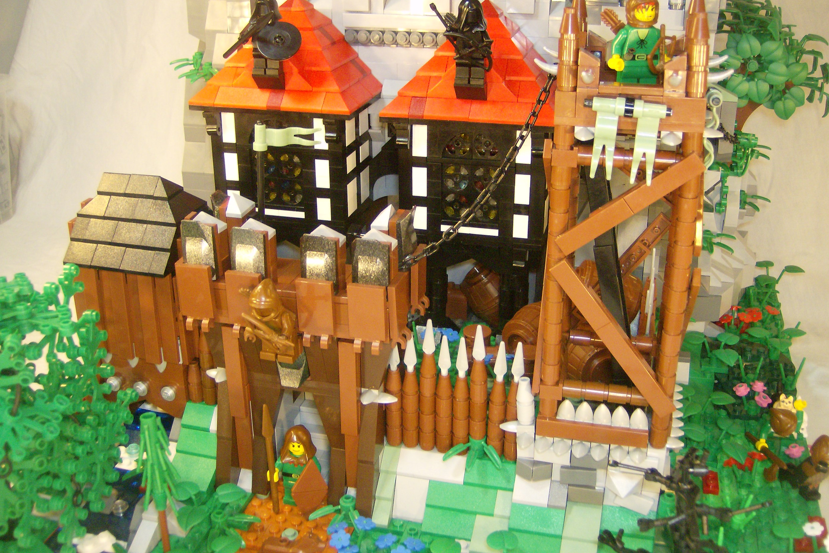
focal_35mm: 38
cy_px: 248
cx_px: 417
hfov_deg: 50.7
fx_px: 875
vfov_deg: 35.0
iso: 200
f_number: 2.8
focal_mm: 6
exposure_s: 1/60
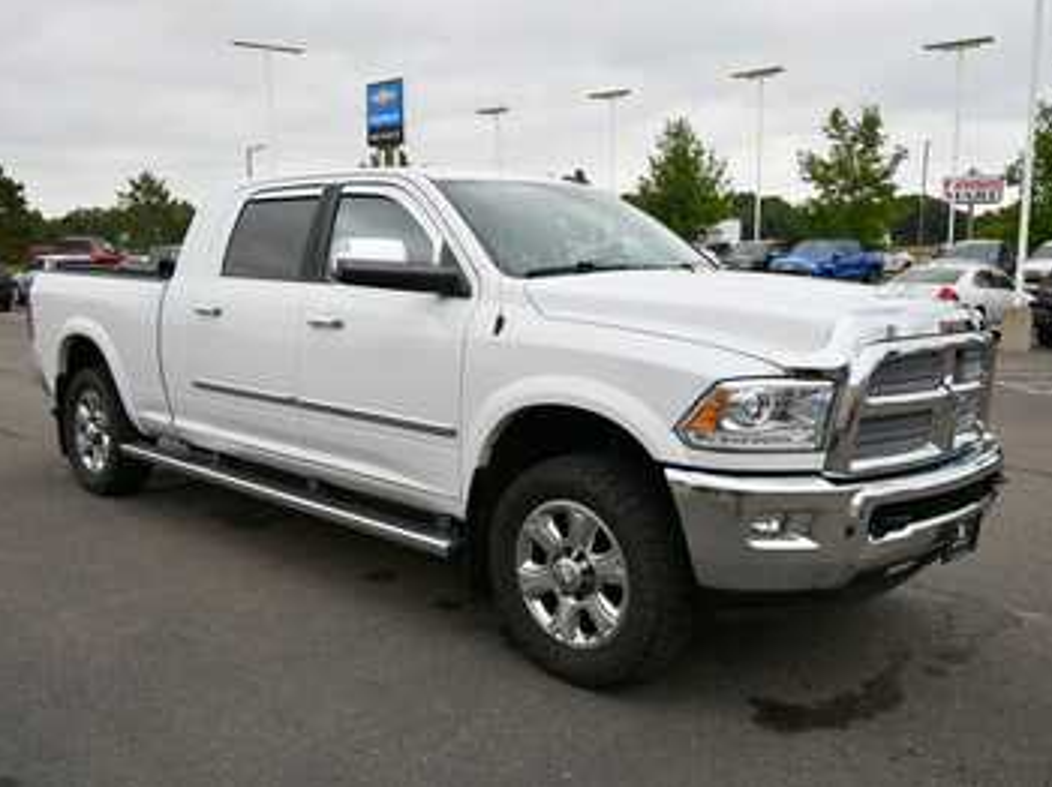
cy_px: 389
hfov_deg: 55.4
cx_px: 499
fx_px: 1002
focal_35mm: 33
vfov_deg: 42.9
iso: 360
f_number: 5.6
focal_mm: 20
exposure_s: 1/250
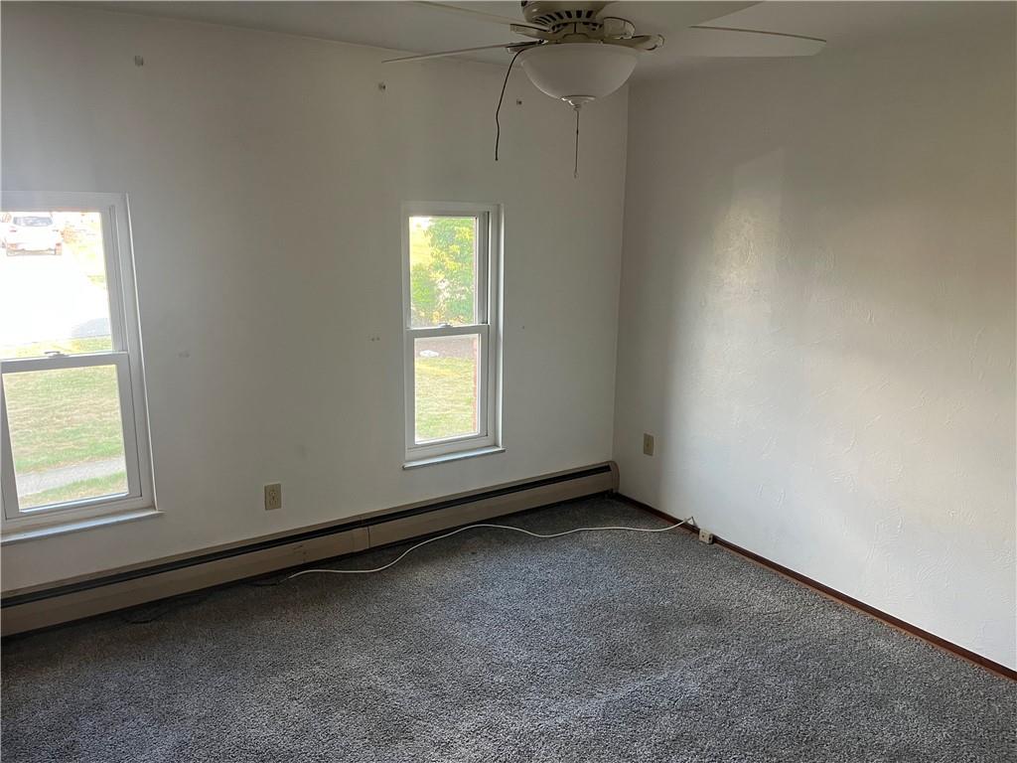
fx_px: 764
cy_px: 382
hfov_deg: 67.3
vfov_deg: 53.1
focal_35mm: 26
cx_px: 508
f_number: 1.6
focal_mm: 5.1
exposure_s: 1/73
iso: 125
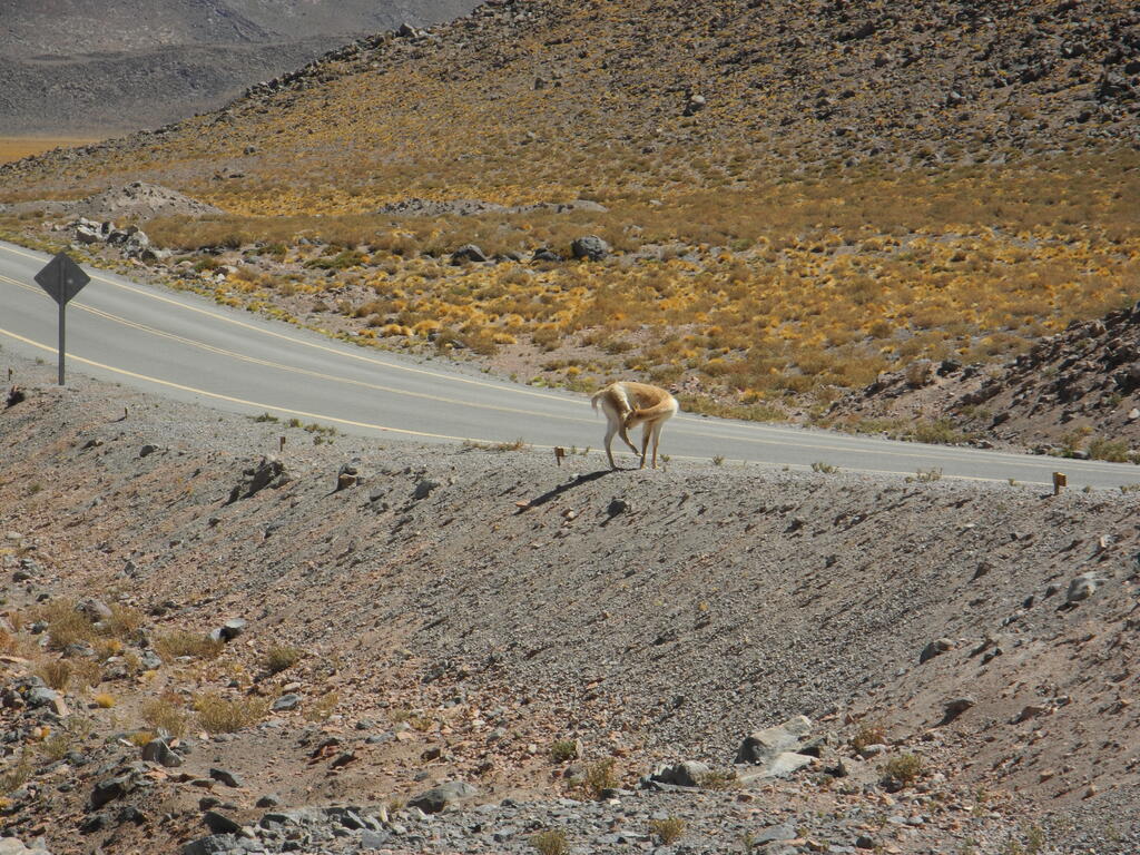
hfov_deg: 9.9
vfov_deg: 7.4
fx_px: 6587
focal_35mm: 200
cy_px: 428
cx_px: 570
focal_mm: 42.6
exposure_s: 1/500
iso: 100
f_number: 5.6
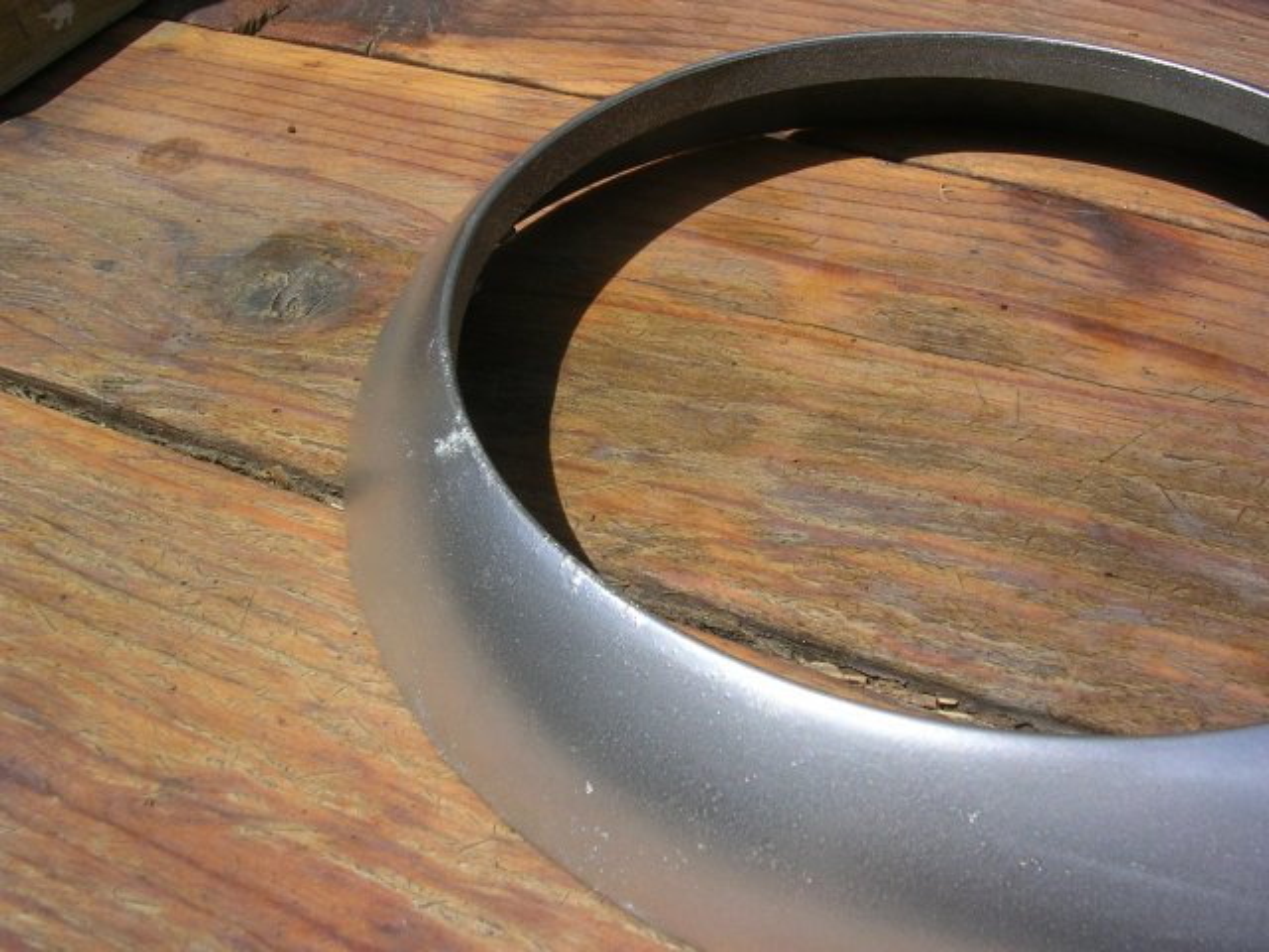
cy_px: 476
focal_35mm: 38
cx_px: 634
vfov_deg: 37.7
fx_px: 1393
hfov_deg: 49.0
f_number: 5.6
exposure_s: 1/546
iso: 50
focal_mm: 5.8
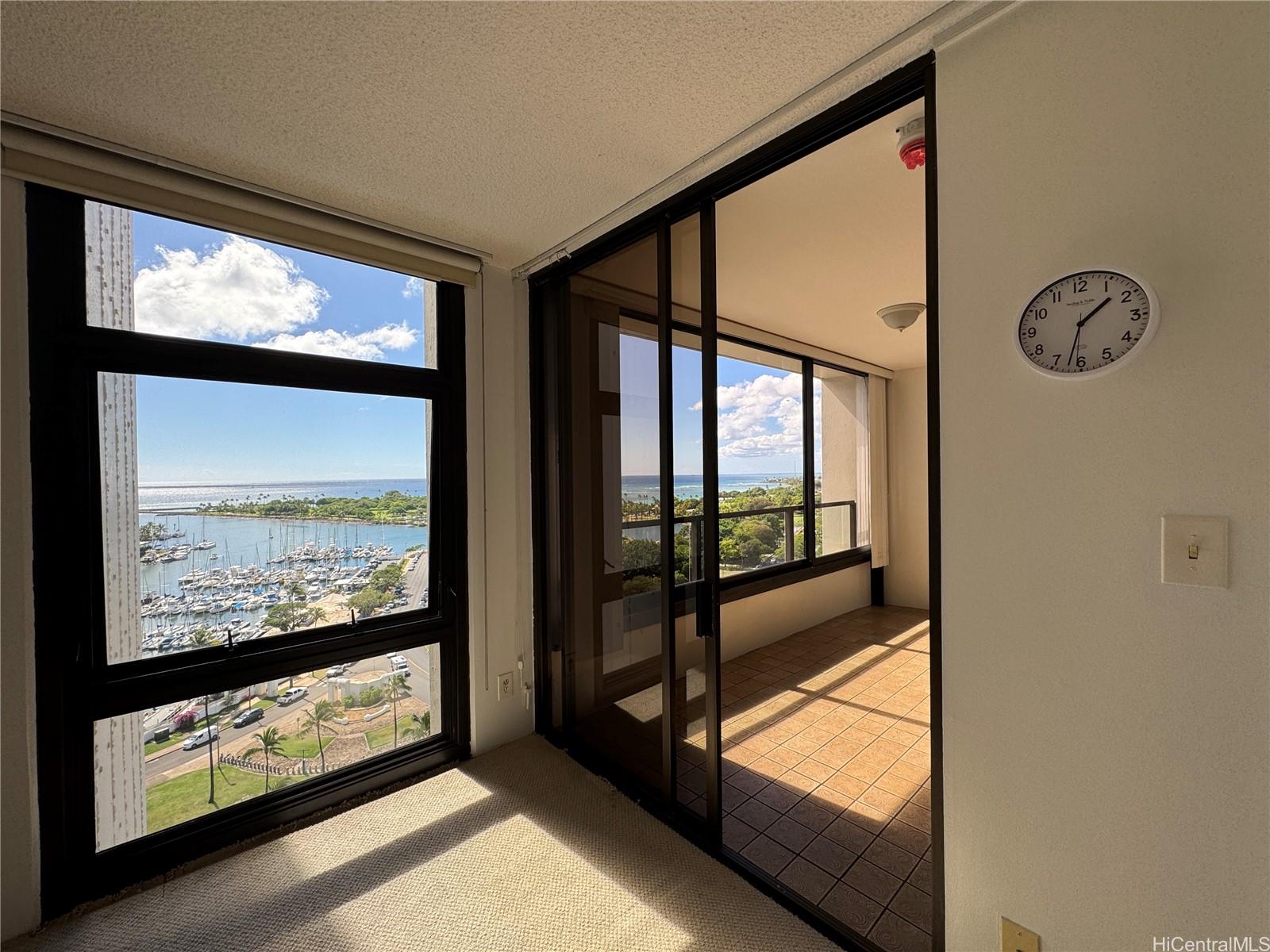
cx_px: 635
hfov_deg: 102.1
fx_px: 514
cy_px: 476
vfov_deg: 85.7
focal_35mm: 14
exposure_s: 1/325
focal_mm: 2.22
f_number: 2.2
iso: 40
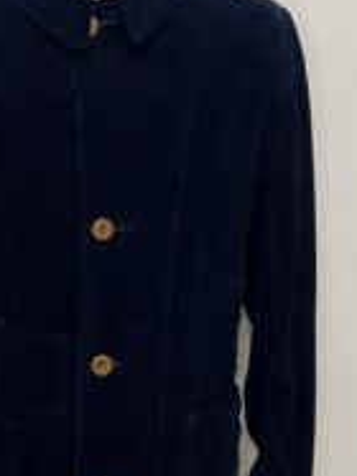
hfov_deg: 24.1
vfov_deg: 32.2
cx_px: 82
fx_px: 826
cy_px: 272
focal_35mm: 60
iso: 125
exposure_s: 1/50
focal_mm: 3.99
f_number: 1.8
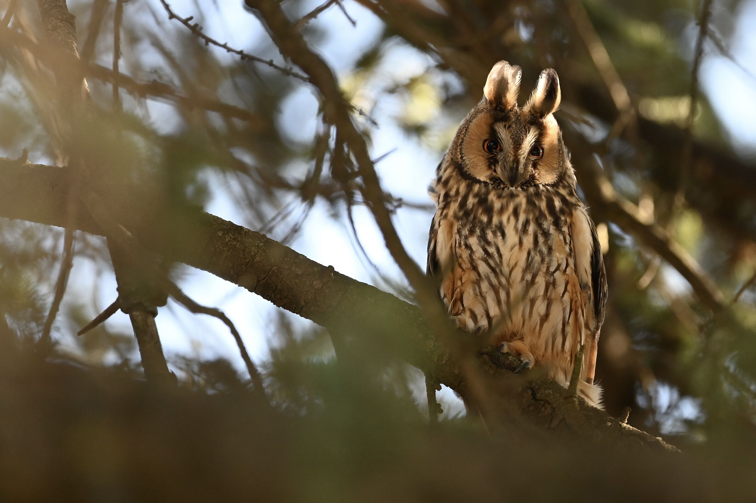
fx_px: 10493
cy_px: 252
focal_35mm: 500
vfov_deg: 2.7
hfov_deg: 4.1
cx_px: 378
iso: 2000
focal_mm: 500
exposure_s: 1/1000
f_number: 4
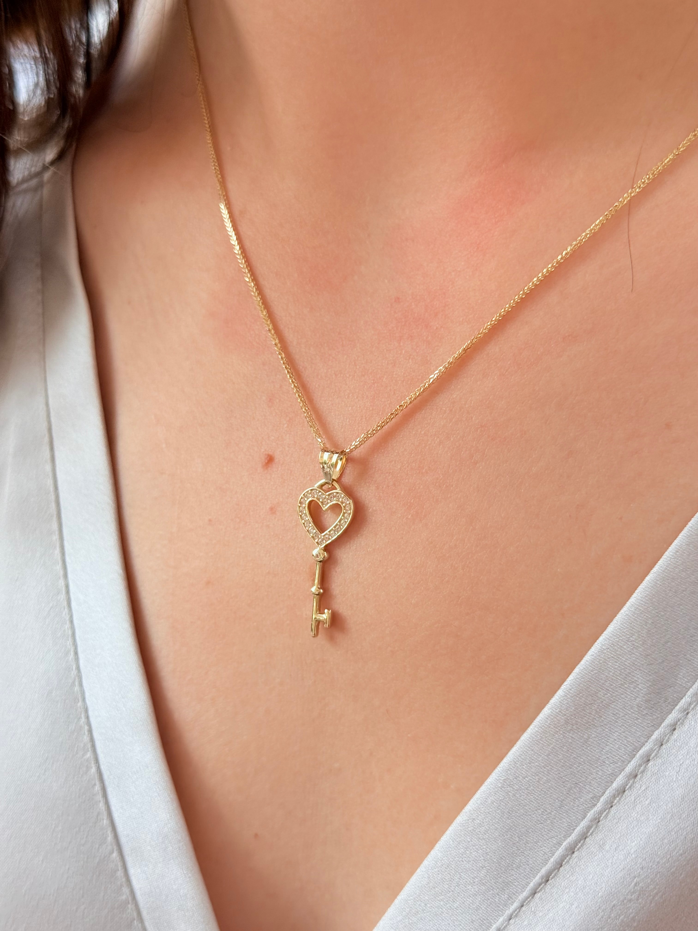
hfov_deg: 30.3
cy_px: 466
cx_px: 349
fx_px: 1291
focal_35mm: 48
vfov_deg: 39.7
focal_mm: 6.76
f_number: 1.78
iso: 64
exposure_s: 1/272
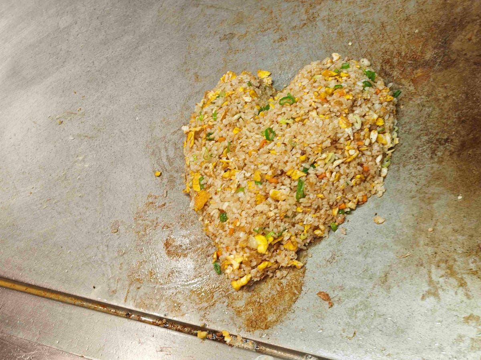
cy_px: 180
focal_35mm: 67
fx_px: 931
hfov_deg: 29.0
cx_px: 240
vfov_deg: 21.9
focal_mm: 8.72
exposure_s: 1/60
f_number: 2
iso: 544
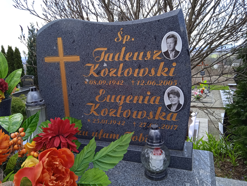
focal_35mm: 28
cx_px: 124
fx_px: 200
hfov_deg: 63.4
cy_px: 93
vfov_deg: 49.7
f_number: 2.2
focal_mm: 3.43
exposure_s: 1/324
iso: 100
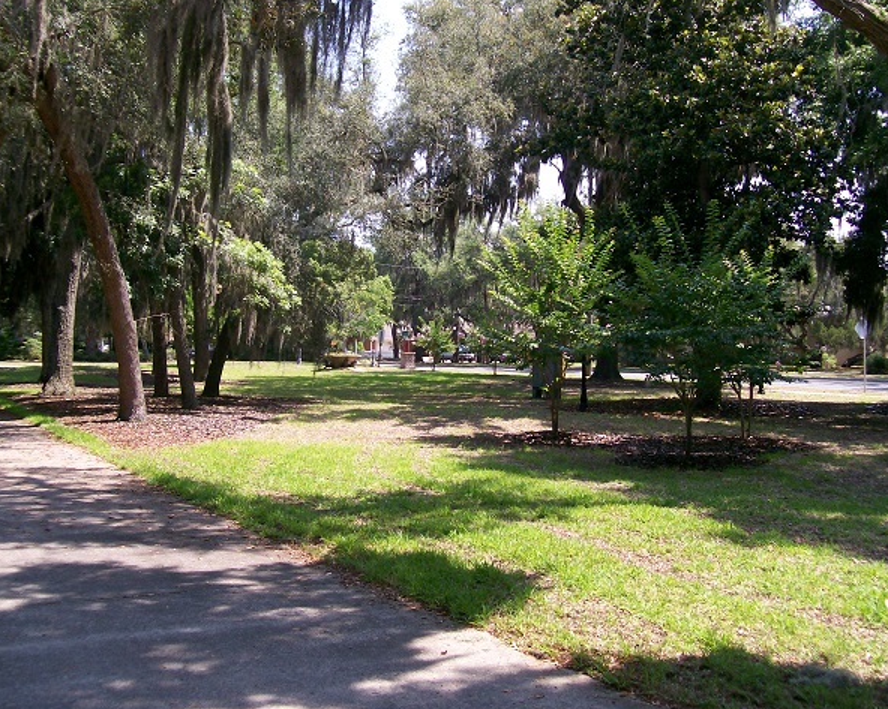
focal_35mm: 38
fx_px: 998
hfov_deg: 48.0
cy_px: 354
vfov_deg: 39.1
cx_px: 447
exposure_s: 1/489
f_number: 2.7
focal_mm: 6
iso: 80
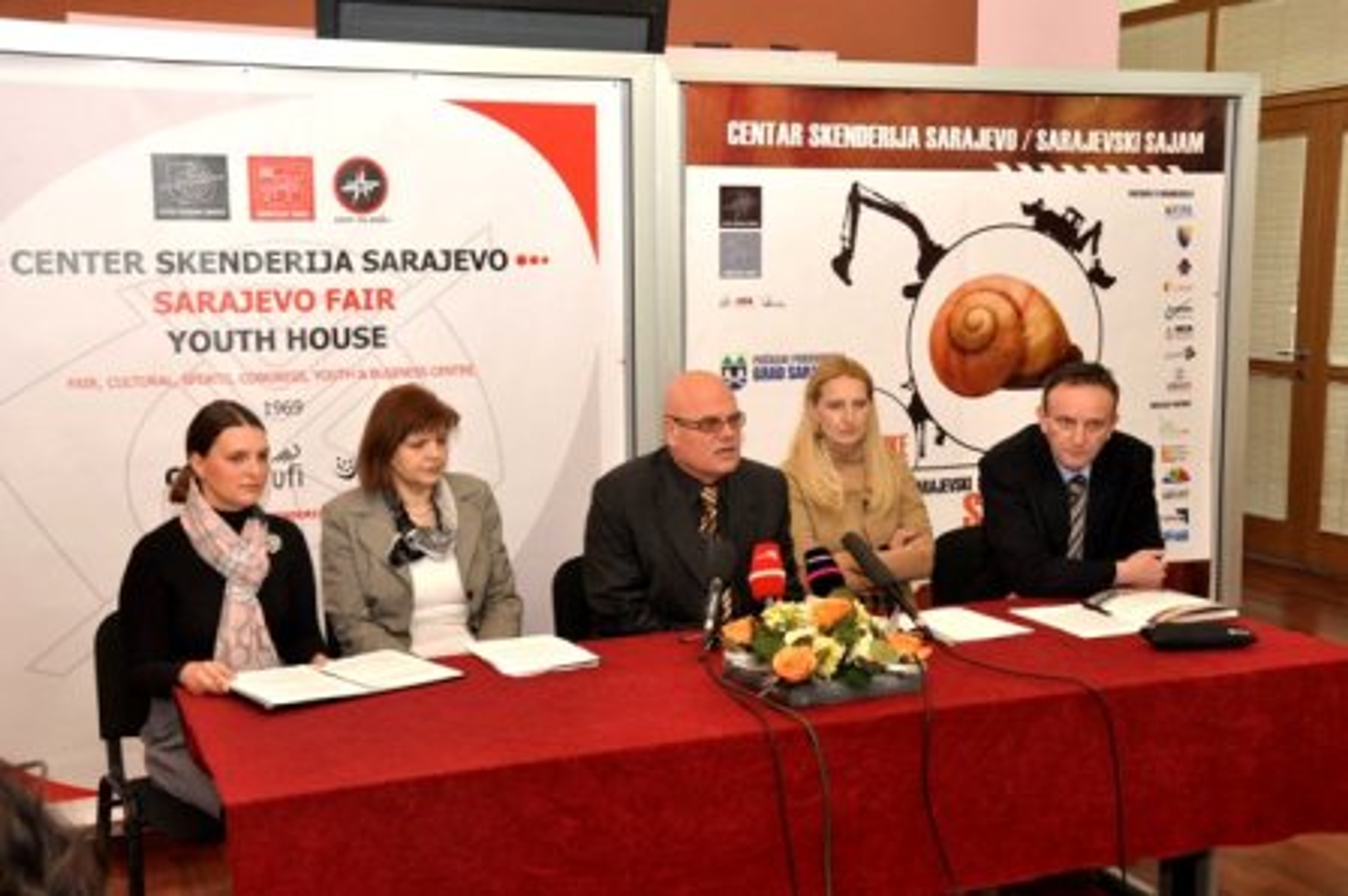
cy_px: 448
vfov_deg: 29.8
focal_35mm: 45
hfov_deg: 43.6
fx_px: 1684
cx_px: 674
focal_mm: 30
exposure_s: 1/160
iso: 800
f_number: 7.1
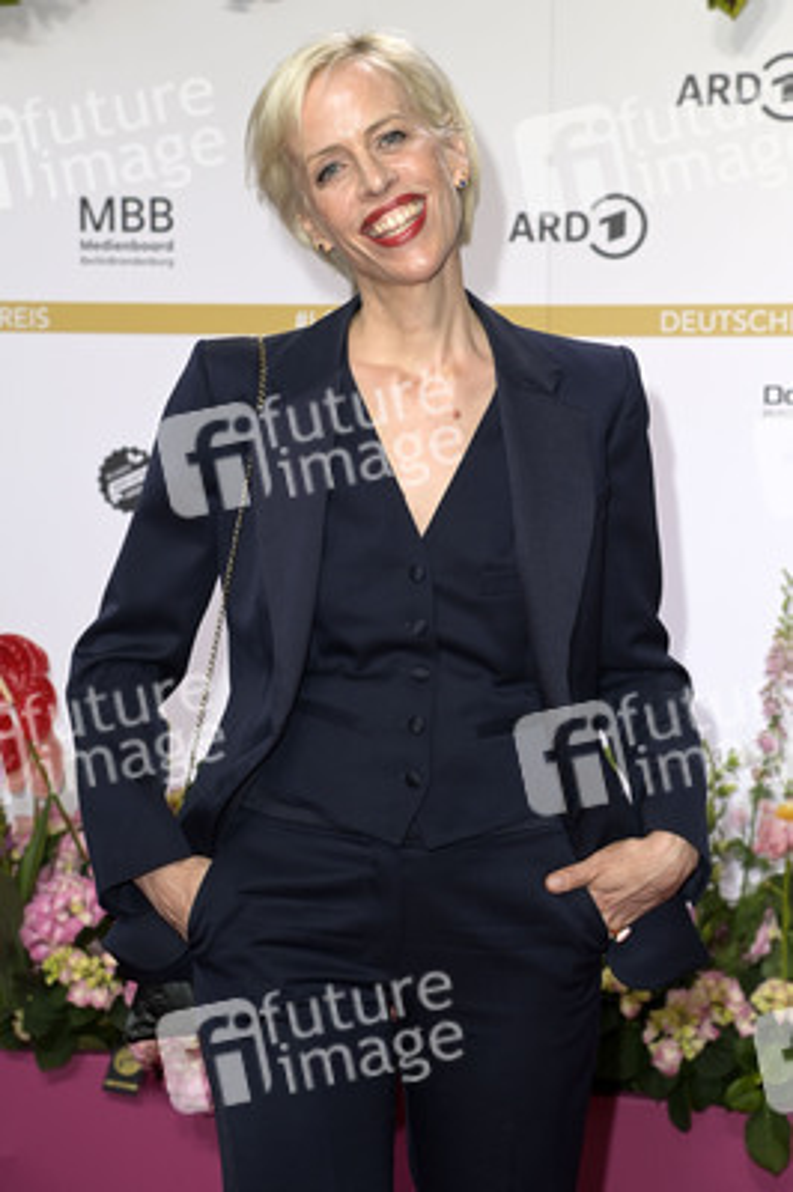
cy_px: 596
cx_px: 396
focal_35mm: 85
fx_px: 2813
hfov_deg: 16.0
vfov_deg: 23.9
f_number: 6.3
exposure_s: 1/250
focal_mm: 85
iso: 640
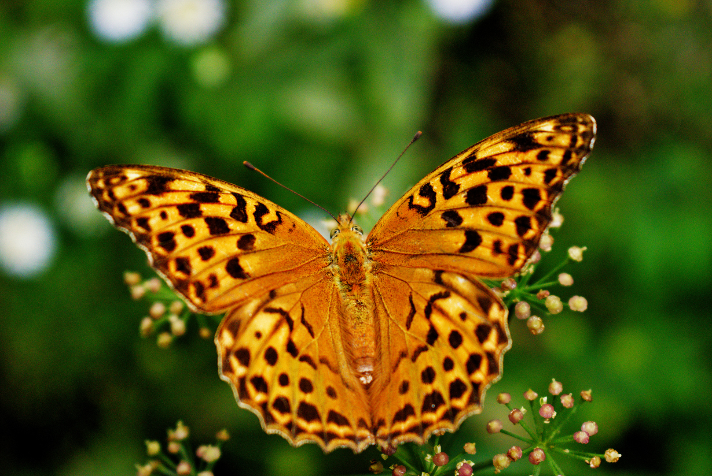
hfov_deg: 24.6
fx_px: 1632
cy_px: 238
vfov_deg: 16.6
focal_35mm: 82
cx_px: 356
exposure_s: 1/500
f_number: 5.6
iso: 800
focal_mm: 55
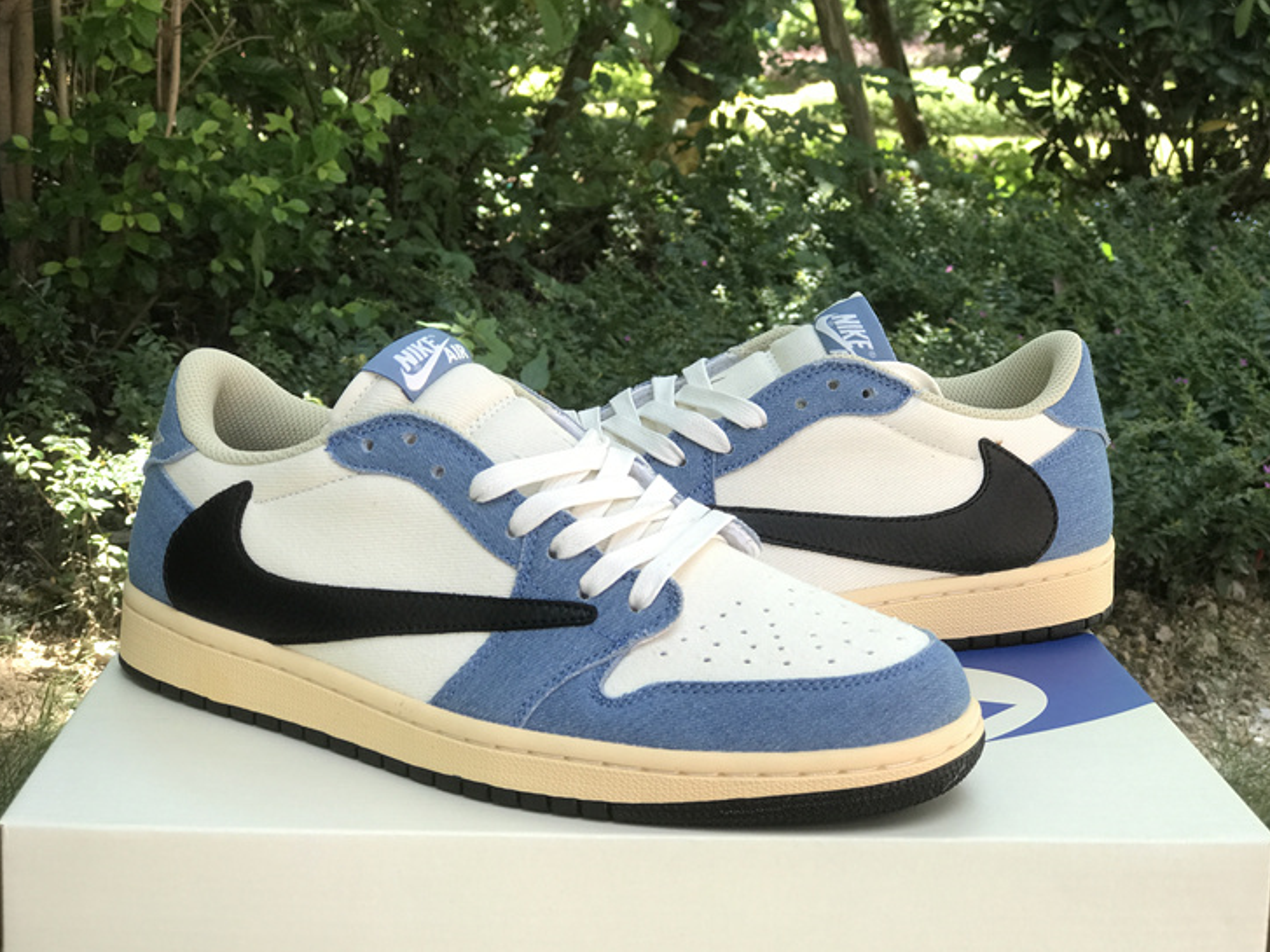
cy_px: 478
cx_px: 634
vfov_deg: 25.2
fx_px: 2128
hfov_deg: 33.2
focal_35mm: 58
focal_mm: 6.6
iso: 40
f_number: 2.8
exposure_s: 1/100
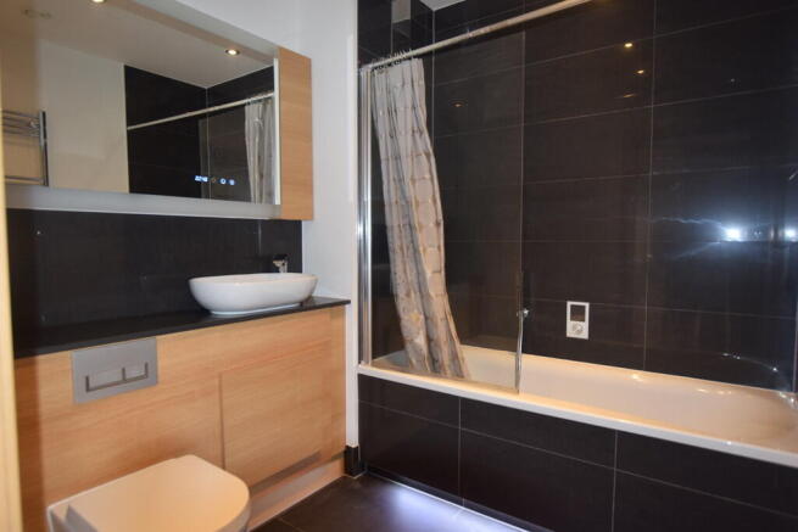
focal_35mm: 21
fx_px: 466
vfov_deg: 59.5
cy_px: 266
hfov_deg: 81.2
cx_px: 399
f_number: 4.5
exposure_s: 1/80
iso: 800
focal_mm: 14
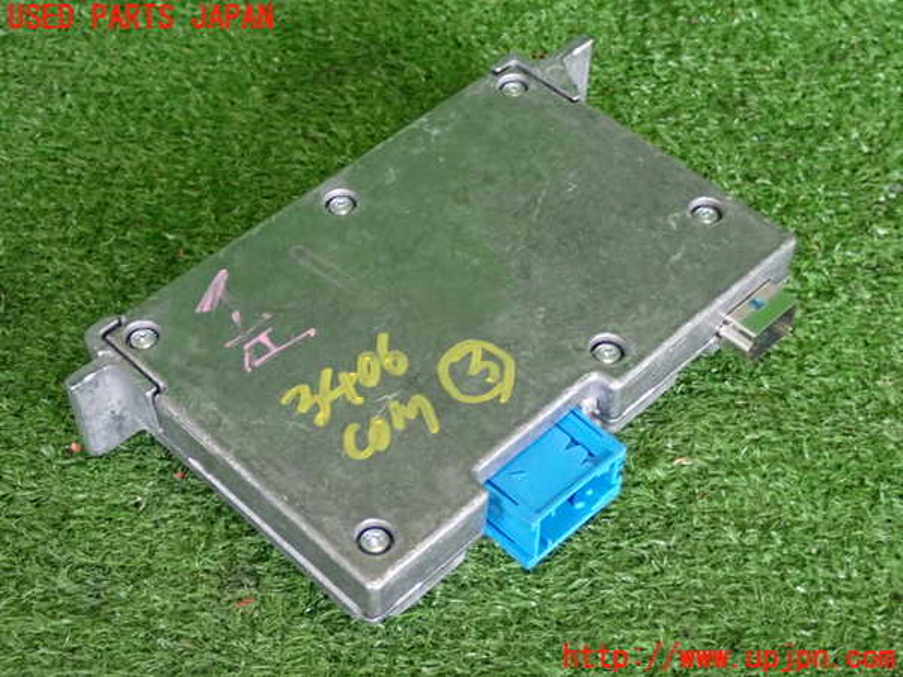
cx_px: 452
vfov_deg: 23.7
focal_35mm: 62
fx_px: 1617
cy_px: 338
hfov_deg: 31.2
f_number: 3.6
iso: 800
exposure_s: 1/40
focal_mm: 11.09
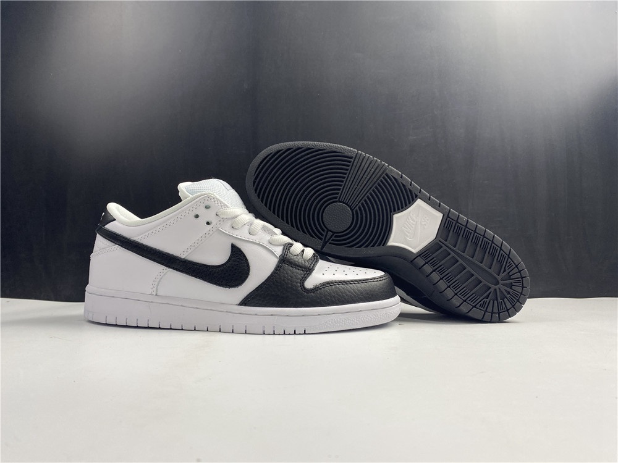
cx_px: 309
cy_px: 232
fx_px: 464
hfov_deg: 67.3
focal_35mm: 26
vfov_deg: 53.1
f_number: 1.8
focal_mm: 4.25
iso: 80
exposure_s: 1/121
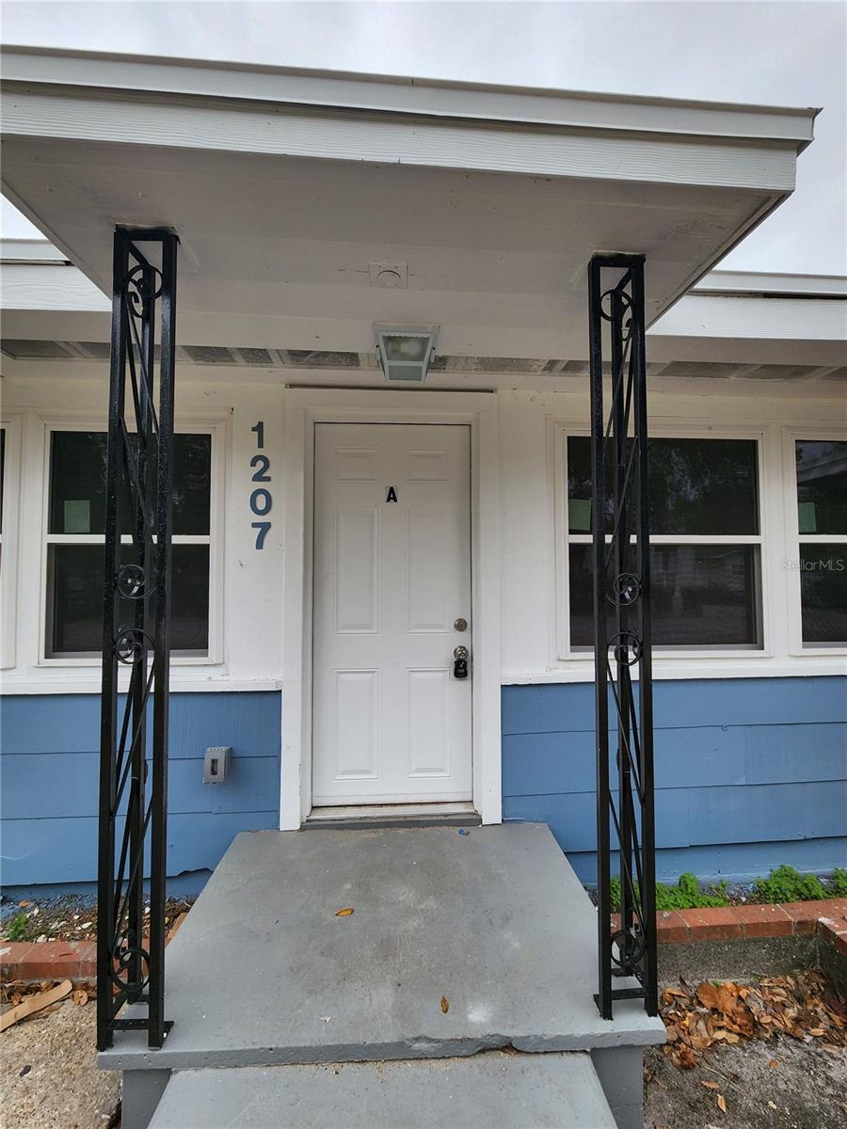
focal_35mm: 13
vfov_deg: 106.2
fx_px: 424
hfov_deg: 89.9
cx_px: 424
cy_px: 564
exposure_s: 1/357
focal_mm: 2.2
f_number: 2.2
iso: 50
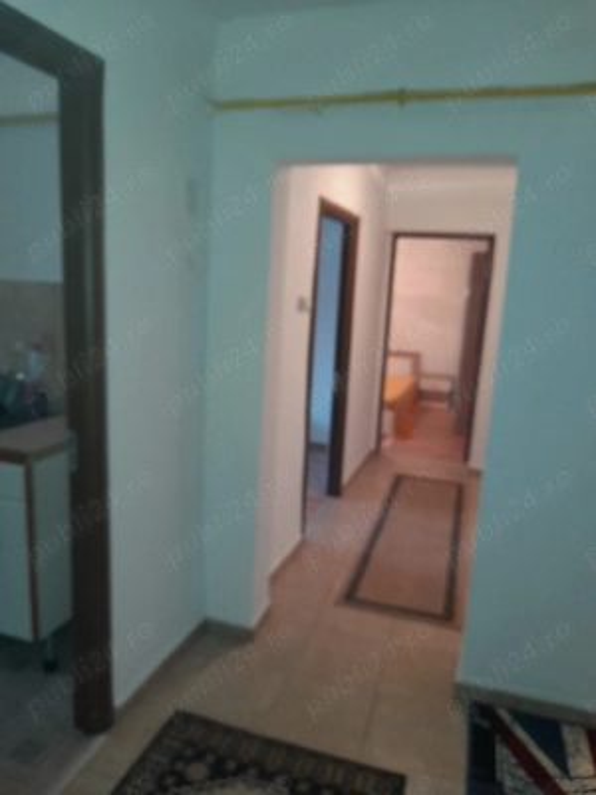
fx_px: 574
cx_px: 298
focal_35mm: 25
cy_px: 398
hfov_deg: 54.9
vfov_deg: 69.4
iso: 250
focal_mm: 4.6
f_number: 2
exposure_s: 1/33
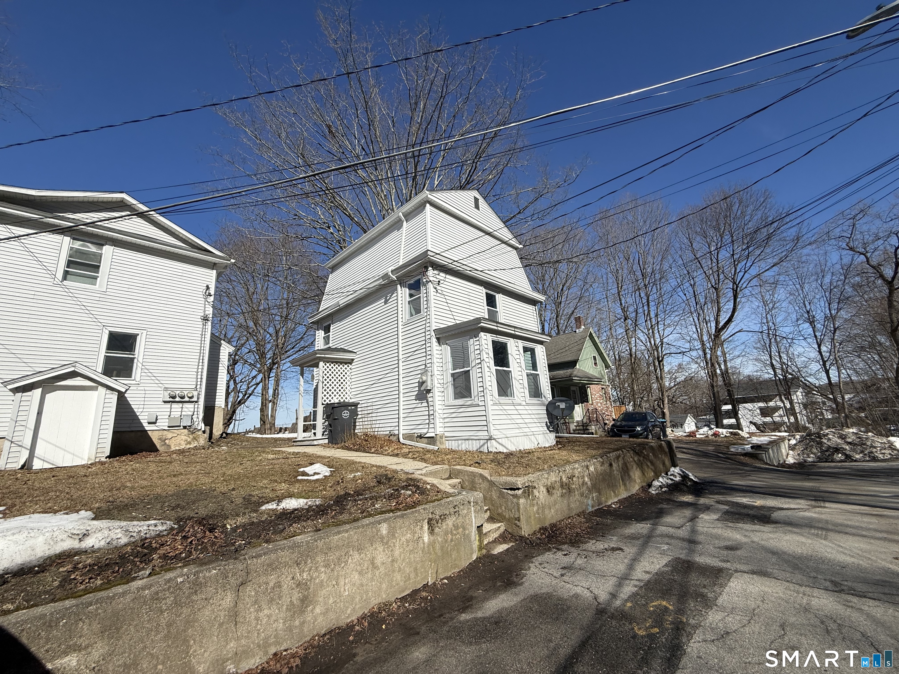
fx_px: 364
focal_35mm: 14
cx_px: 450
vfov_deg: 85.7
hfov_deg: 102.1
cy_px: 337
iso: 50
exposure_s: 1/4149
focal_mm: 2.22
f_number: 2.2
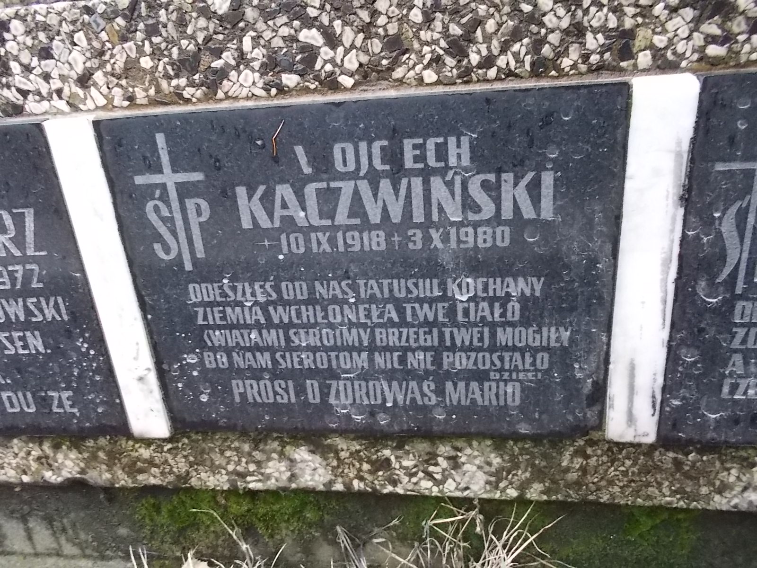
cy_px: 284
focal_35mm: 26
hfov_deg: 67.3
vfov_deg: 53.1
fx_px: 569
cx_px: 378
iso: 400
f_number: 3.2
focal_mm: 4.6
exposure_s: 1/60
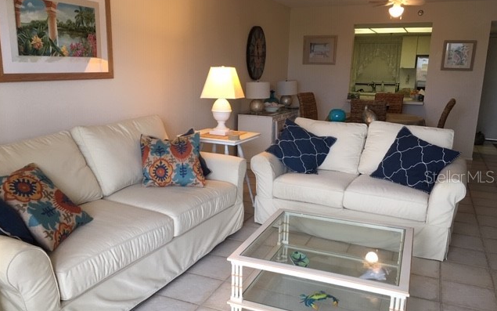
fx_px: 420
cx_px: 247
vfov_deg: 40.5
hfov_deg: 61.2
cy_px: 176
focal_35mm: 31
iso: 32
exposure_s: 1/30
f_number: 2.2
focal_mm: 4.15
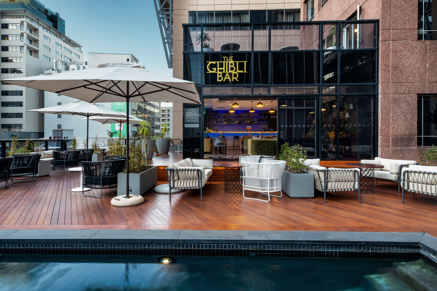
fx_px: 255
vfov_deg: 59.5
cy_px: 146
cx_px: 218
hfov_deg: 81.2
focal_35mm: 21
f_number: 16
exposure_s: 1/50
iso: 400
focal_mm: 21
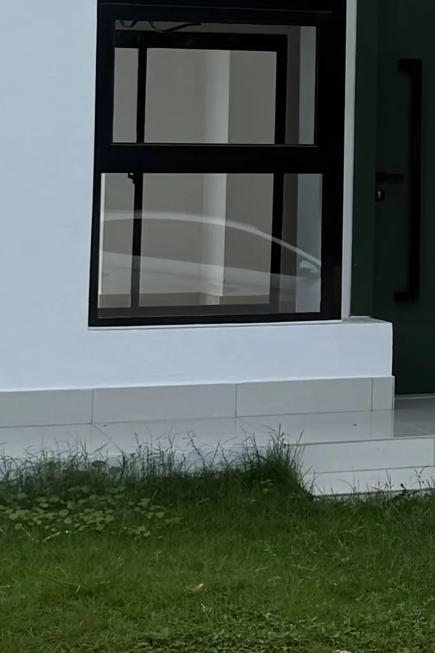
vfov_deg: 17.3
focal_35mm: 116
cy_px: 40
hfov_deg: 11.1
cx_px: 762
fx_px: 2103
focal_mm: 6.76
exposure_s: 1/2169
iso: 100
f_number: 1.78
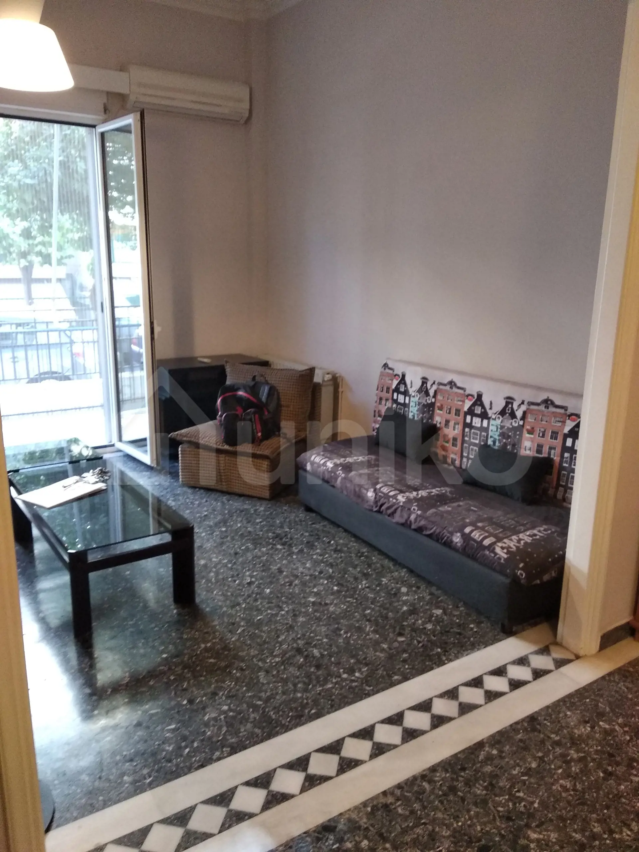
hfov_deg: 53.1
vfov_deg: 67.3
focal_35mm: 26
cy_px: 426
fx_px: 640
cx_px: 320
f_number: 2.2
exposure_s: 1/25
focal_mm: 3.81
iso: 800
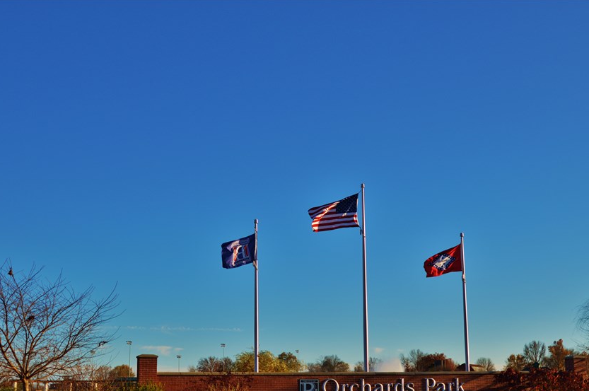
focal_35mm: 47
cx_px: 331
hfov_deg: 41.9
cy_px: 253
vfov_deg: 28.4
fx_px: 768
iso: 100
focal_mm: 24
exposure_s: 1/400
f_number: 4.5
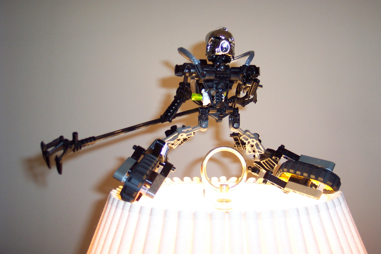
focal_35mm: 38
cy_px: 127
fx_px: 402
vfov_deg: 35.1
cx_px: 190
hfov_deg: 50.7
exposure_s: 1/30
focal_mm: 8
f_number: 2.8
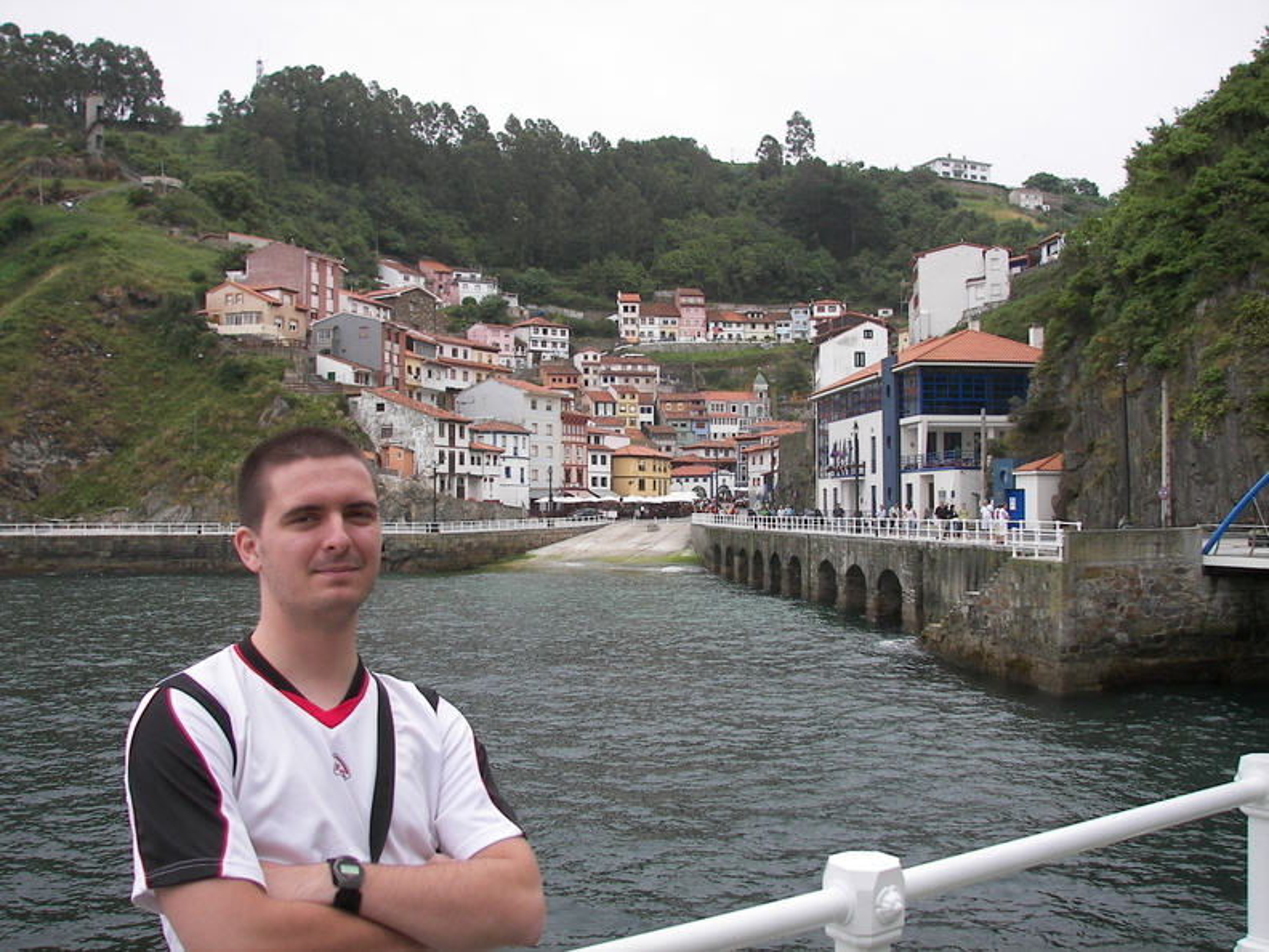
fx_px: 1320
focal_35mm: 36
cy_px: 476
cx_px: 634
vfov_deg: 39.7
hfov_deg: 51.4
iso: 50
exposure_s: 1/160
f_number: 2.8
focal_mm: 6
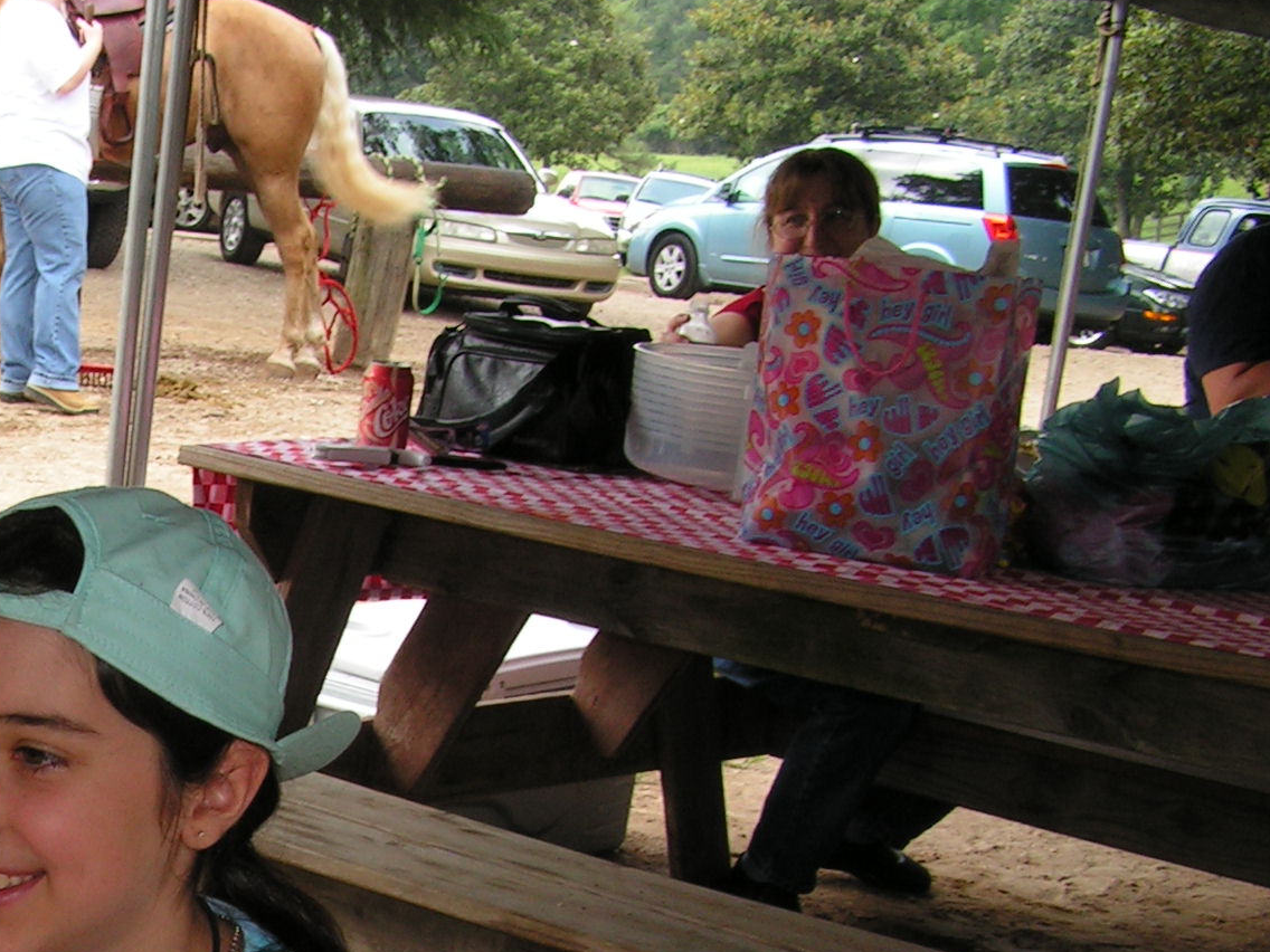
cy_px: 899
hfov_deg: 24.5
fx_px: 2788
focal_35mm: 76
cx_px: 1
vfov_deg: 19.0
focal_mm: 6.3
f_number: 5.6
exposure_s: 1/40
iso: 50
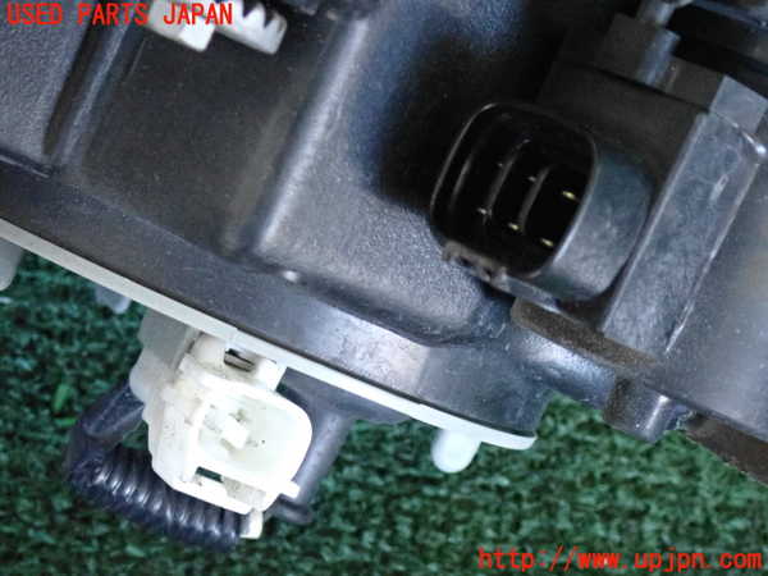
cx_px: 384
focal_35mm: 94
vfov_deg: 15.7
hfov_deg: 20.9
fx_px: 2086
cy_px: 288
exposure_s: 1/125
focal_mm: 16.79
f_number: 4.7
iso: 3200
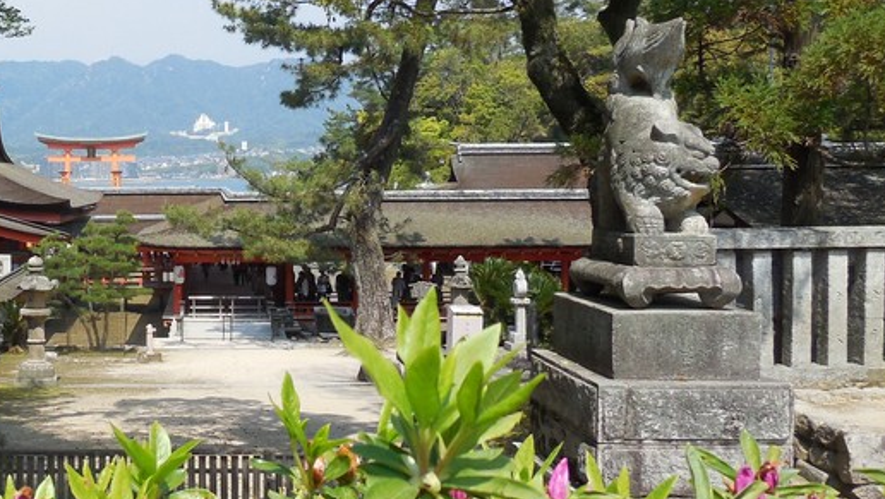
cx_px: 115
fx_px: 1268
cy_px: 209
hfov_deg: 36.4
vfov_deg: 22.2
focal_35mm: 54
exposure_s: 1/1000
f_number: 3.1
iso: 125
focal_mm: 4.5
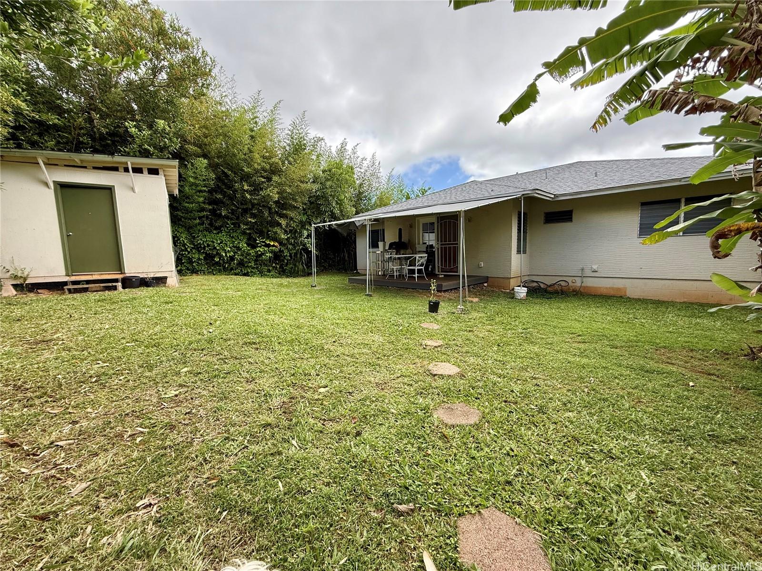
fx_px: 308
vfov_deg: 85.7
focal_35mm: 14
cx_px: 381
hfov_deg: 102.1
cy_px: 286
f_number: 2.2
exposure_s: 1/351
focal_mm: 2.22
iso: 64
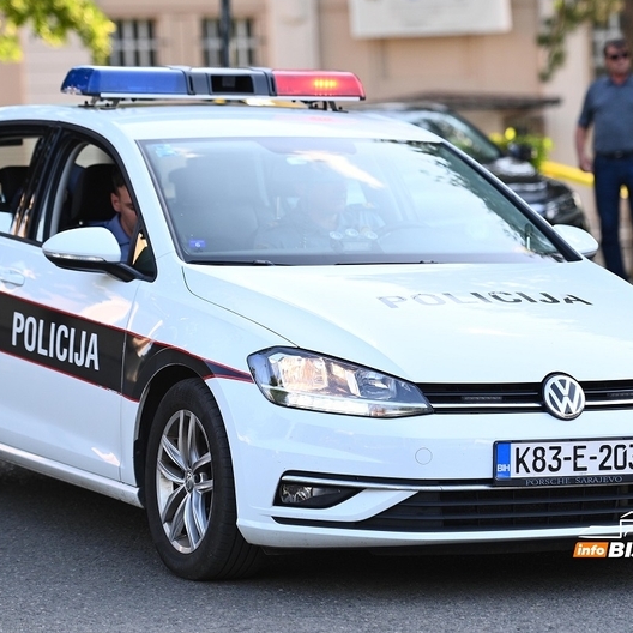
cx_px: 299
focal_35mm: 157
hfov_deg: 11.1
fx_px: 3248
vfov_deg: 11.1
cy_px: 315
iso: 500
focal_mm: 122
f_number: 2.8
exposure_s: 1/1250
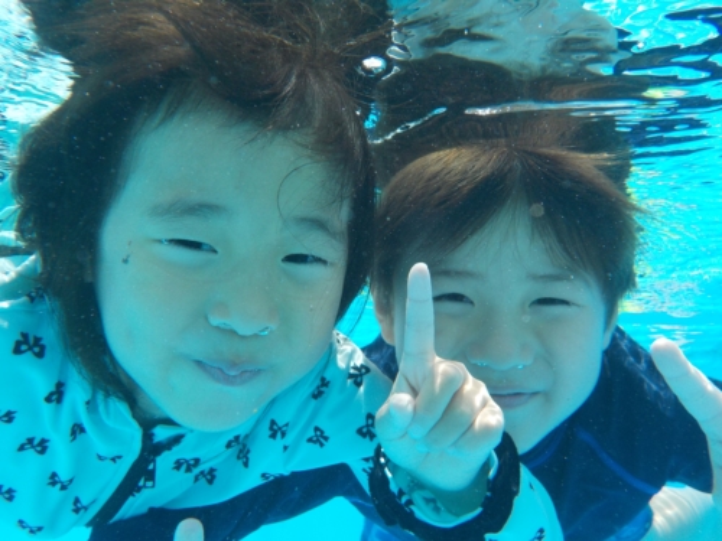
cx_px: 361
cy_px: 270
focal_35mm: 30
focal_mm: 4.1
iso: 125
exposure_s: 1/1000
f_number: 3.3
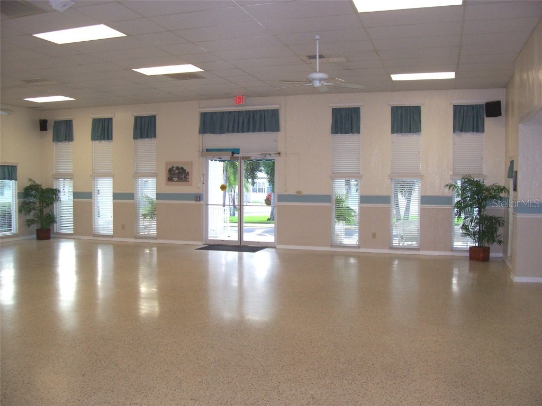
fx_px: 532
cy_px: 203
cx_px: 271
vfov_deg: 41.8
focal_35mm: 34
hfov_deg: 54.0
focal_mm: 5.6
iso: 140
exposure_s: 1/112
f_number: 2.7
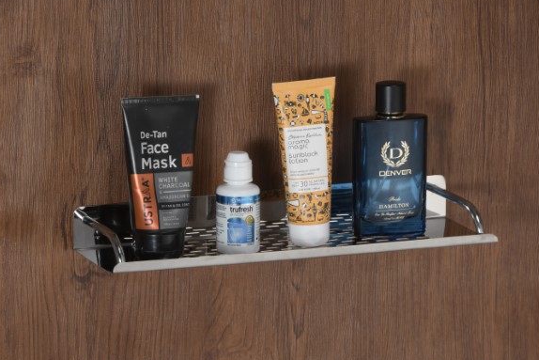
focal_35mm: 188
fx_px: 2815
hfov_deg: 10.9
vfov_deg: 7.3
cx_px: 275
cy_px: 181
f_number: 13
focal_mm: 120
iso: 160
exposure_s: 1/25
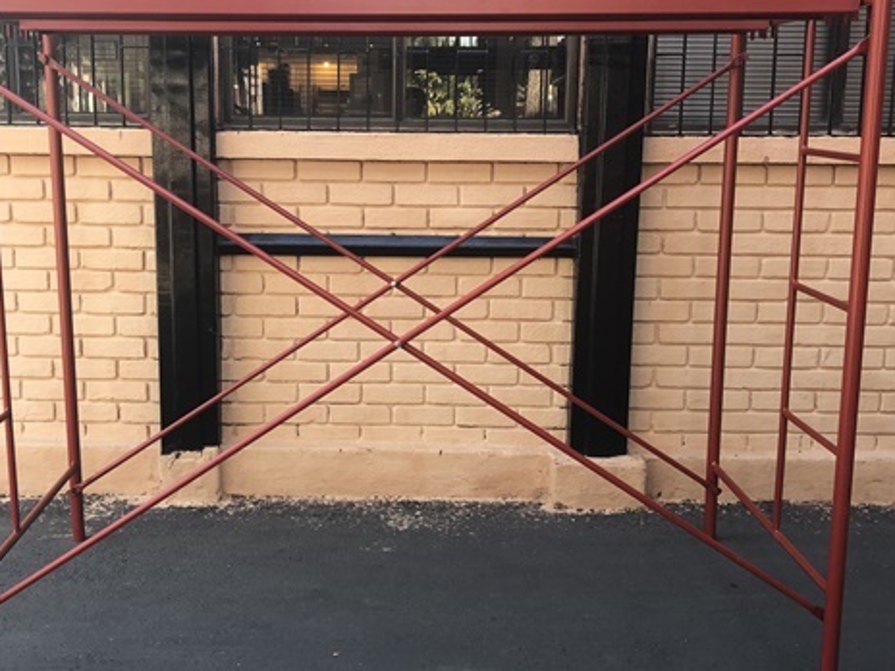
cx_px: 404
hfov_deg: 46.7
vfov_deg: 35.9
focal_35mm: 40
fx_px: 1034
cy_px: 304
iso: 40
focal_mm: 3.99
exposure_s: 1/100
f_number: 1.8
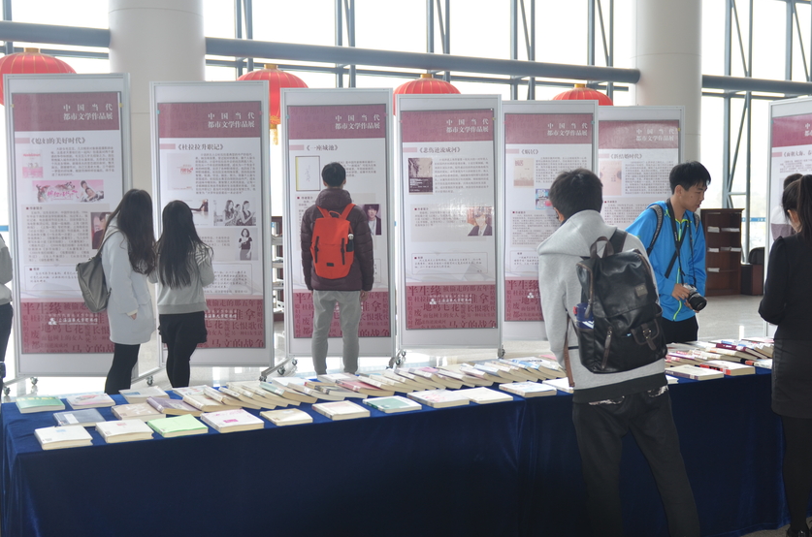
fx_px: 968
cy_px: 287
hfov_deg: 45.4
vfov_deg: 31.0
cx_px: 472
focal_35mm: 43
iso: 200
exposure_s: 1/160
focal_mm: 24
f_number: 3.2
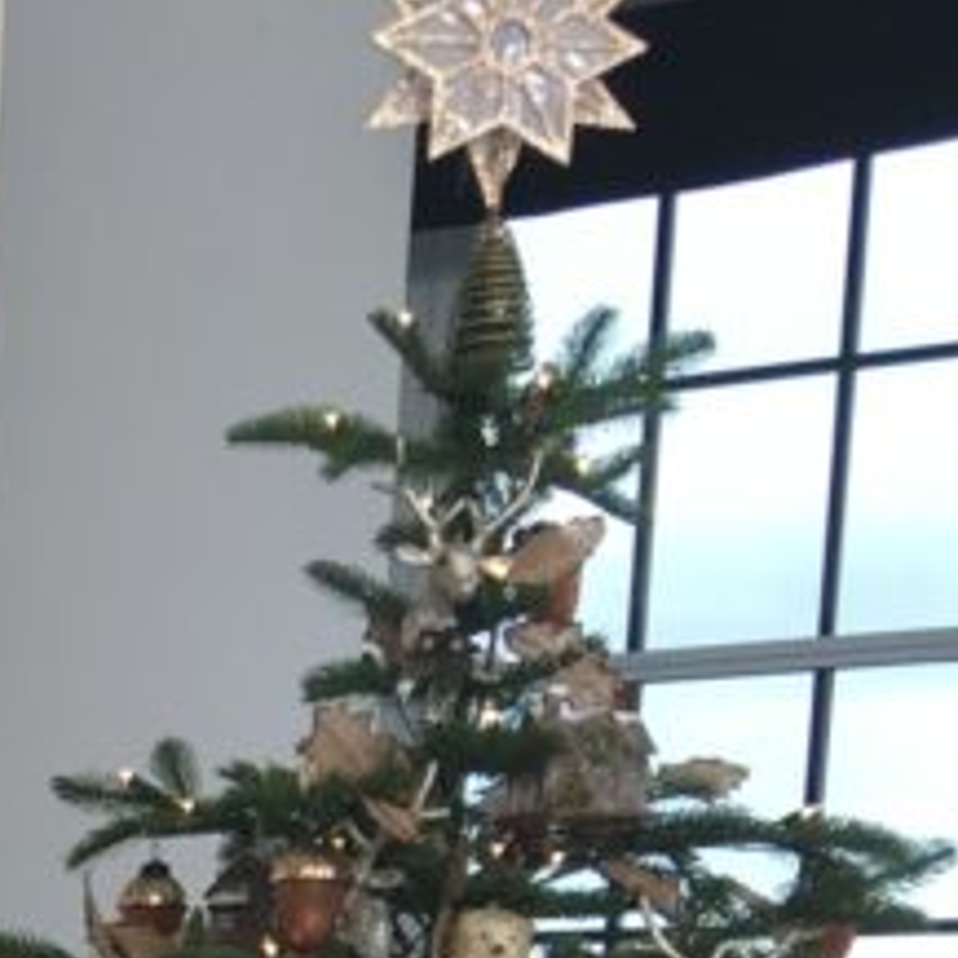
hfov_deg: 12.4
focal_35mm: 121
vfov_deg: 13.1
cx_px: -1086
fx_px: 3789
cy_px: 1691
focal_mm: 4.15
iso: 32
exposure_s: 1/60
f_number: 2.2
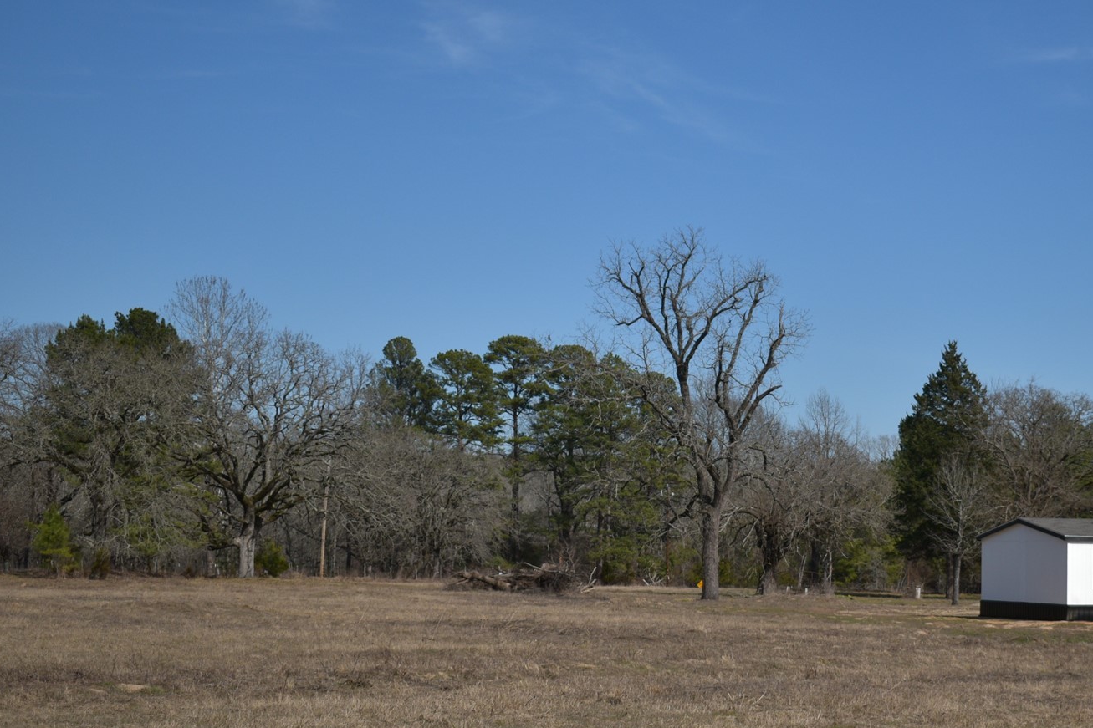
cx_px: 795
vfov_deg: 20.1
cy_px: 433
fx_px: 2057
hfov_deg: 29.4
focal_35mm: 68
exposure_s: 1/2500
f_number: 4.2
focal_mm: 29
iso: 200
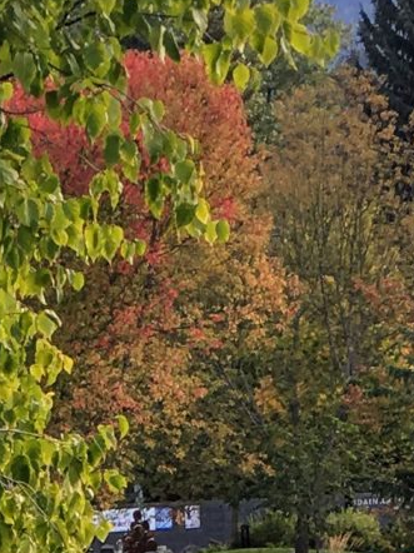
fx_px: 2682
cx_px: 149
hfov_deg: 8.8
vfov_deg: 10.8
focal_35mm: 168
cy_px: 1065
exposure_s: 1/286
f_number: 2.2
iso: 25
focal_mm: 4.15
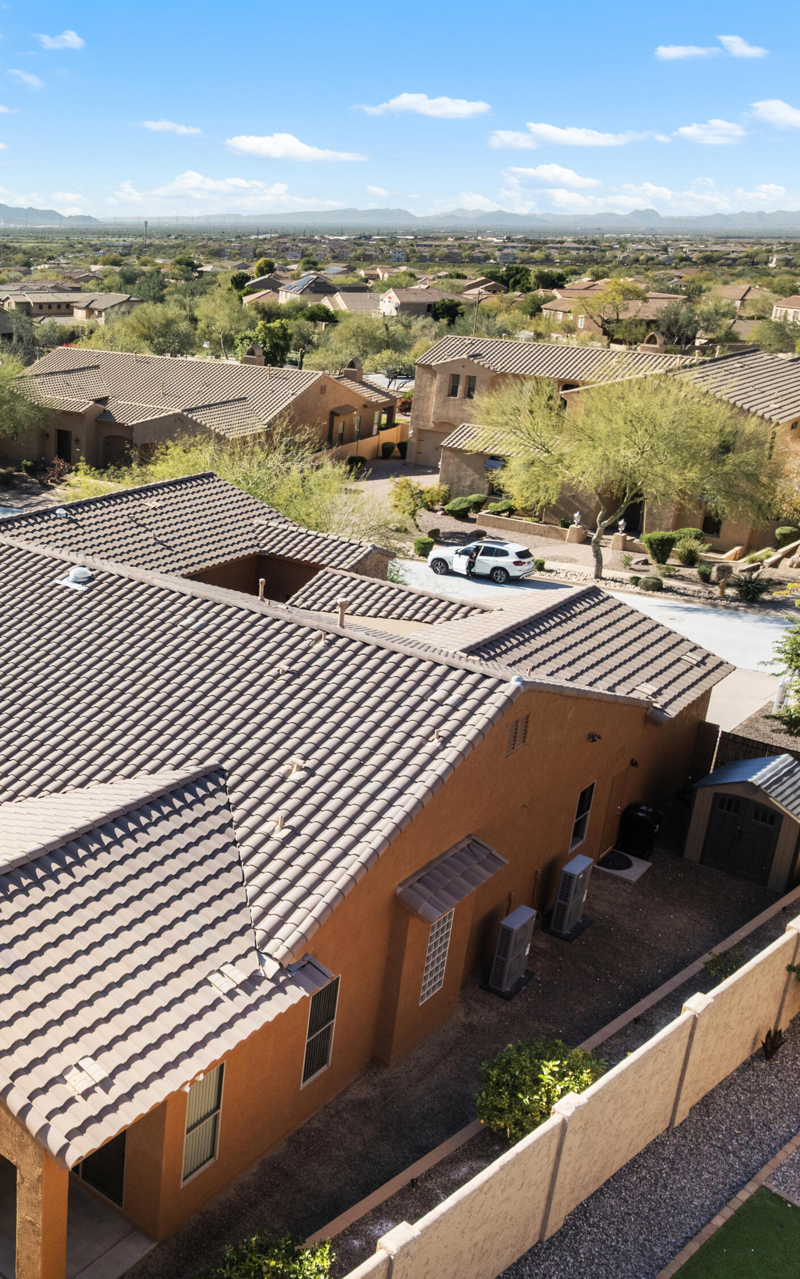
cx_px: -13
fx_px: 1186
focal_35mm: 34
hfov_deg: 33.8
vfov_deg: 56.7
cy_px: 639
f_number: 2.8
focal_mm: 12.29
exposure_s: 1/3200
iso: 240
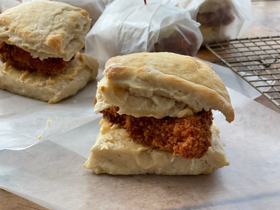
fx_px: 429
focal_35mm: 53
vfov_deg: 27.5
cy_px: 105
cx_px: 142
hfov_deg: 36.2
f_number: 2
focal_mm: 6
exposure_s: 1/122
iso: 125
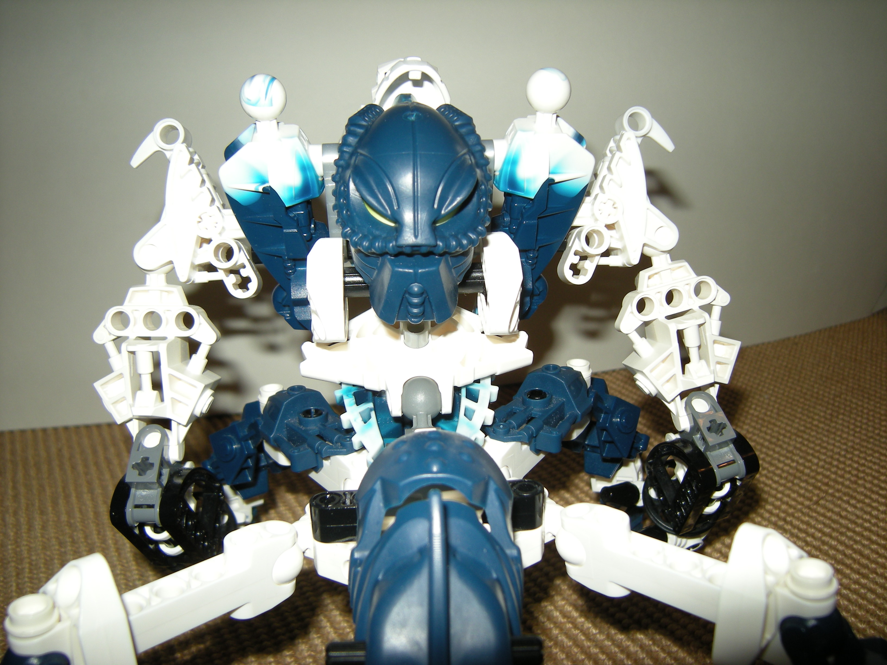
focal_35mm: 31
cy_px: 332
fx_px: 794
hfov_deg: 58.4
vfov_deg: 45.4
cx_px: 444
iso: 64
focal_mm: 5.3
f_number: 2.9
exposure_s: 1/60
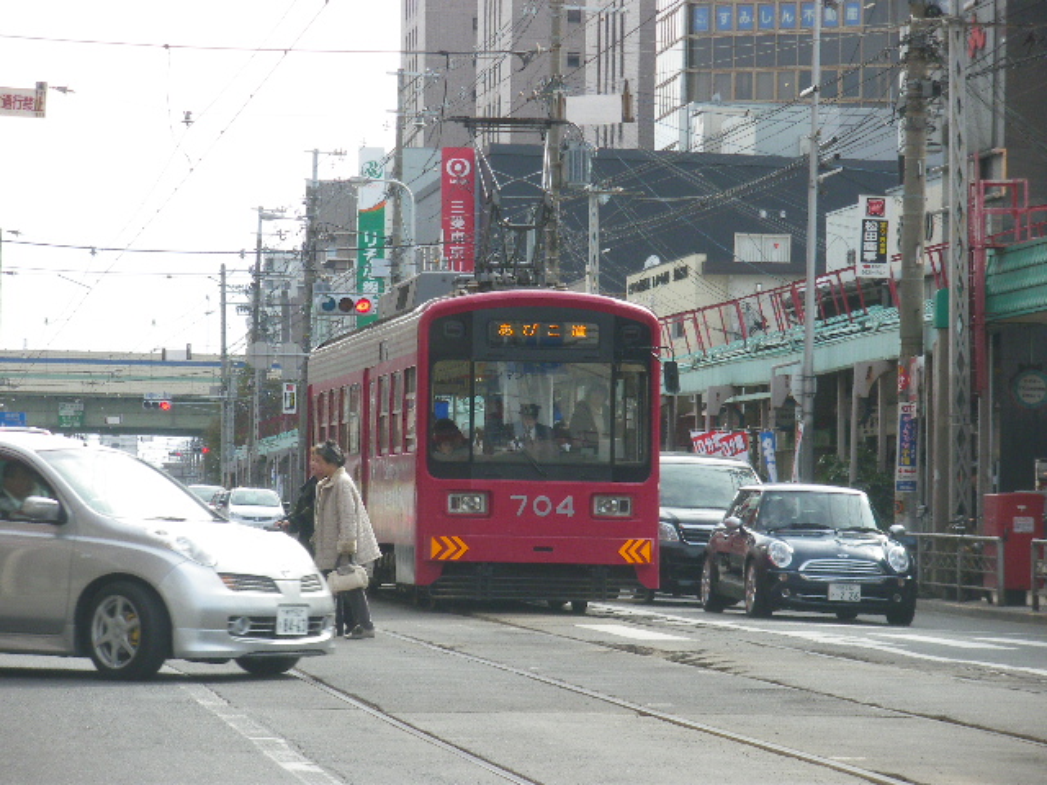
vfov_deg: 10.0
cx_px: 524
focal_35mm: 148
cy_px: 392
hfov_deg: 13.3
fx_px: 4476
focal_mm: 26.2
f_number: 5.4
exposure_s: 1/160
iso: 125
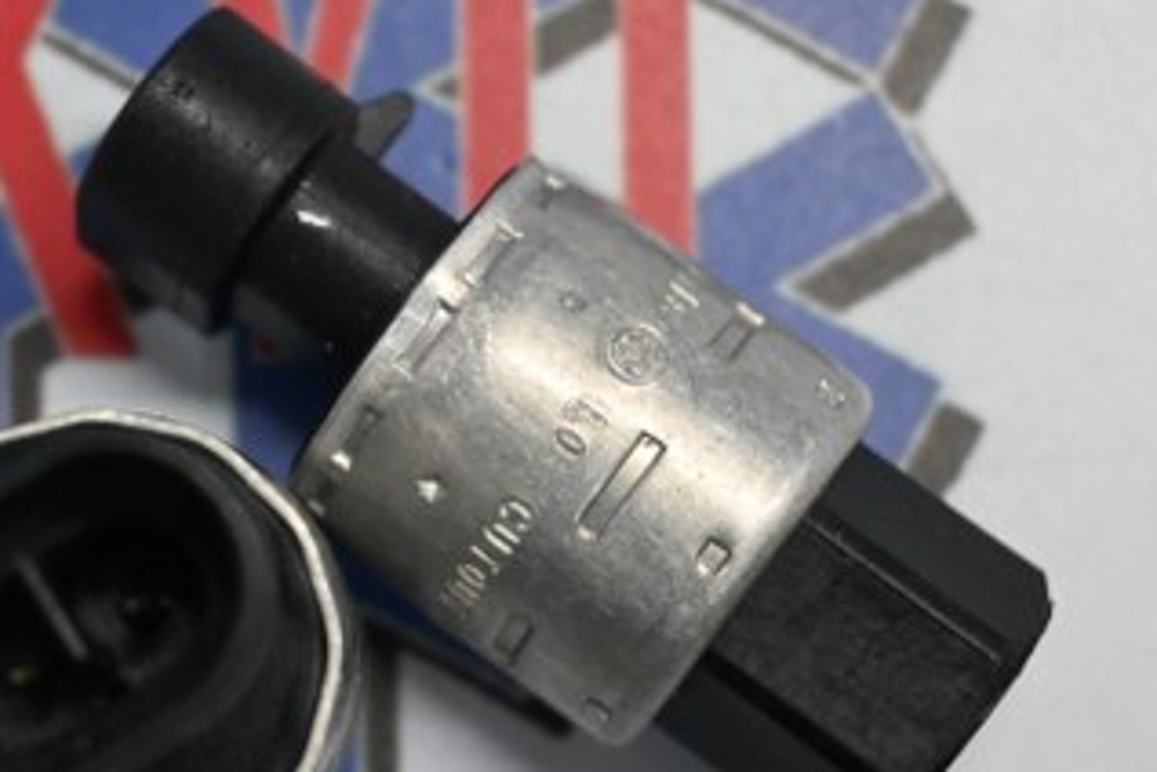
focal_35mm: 102
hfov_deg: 19.9
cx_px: 335
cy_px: 459
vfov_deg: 13.4
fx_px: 3278
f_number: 5.3
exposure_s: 1/125
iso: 1400
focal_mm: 36
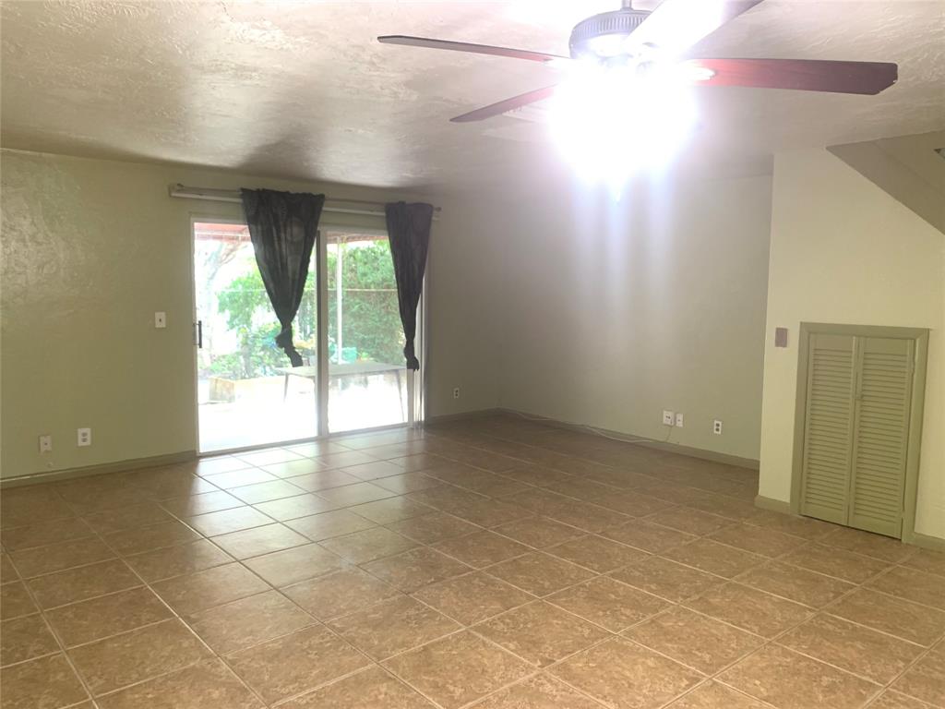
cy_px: 354
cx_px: 472
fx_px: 710
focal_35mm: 26
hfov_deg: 67.3
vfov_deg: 53.1
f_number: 1.8
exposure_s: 1/40
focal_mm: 4.25
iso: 250
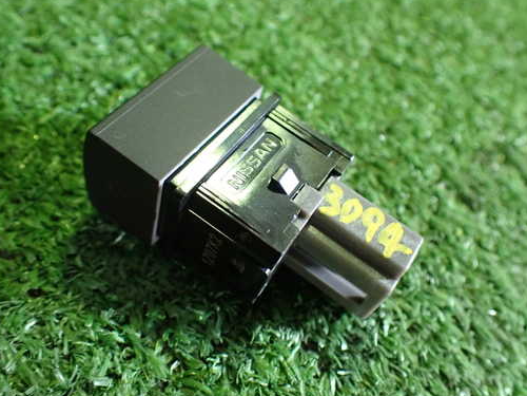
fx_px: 548
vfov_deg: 39.7
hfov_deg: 51.3
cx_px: 257
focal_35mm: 36
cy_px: 190
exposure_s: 1/60
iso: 800
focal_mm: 5.4
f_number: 2.3
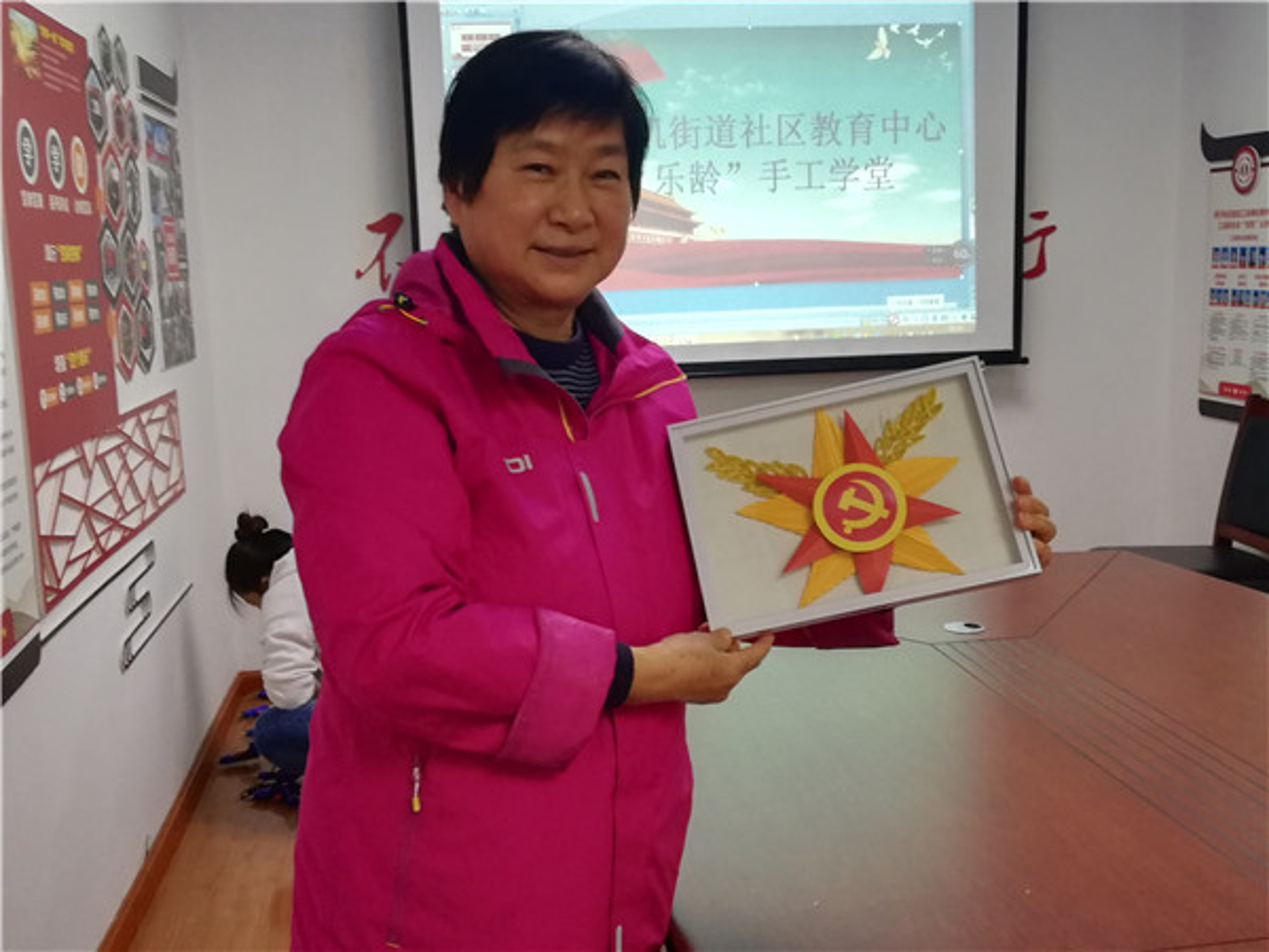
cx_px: 634
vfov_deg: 39.7
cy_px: 476
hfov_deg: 51.4
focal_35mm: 36
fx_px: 1320
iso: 320
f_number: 2.2
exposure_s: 1/25
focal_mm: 3.81
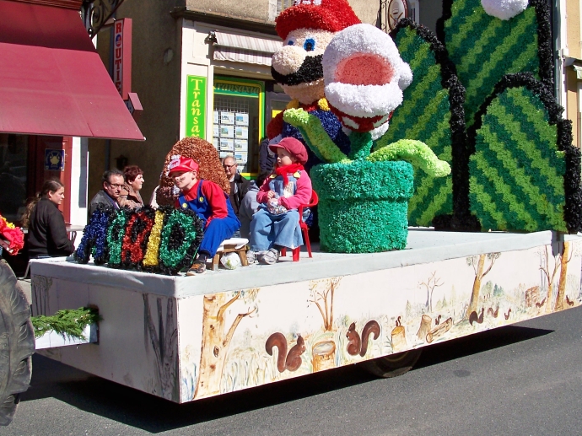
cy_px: 175
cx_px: 275
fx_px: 824
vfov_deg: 29.6
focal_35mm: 49
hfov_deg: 38.9
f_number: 4
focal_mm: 5.85
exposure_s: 1/1000
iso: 80
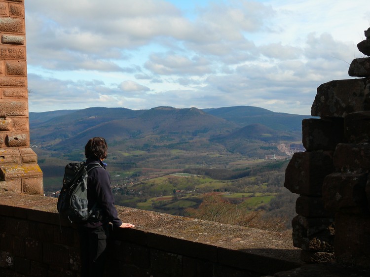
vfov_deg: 28.0
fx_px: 556
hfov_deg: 36.8
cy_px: 138
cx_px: 185
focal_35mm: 52
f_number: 4.5
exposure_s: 1/250
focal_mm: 11
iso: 100
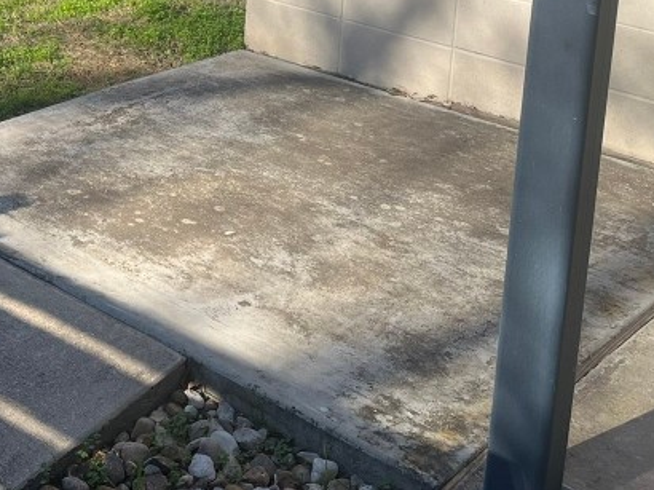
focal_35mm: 65
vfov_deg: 20.9
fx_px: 1227
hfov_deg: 28.0
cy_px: -117
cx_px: -2
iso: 50
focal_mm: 5.1
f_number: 1.6
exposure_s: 1/1776
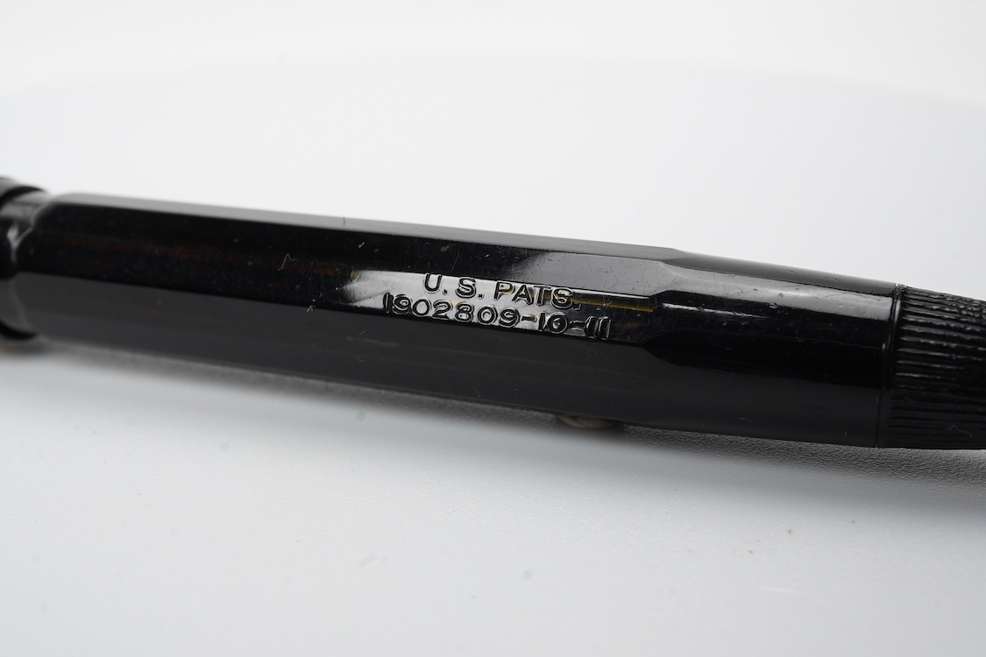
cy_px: 328
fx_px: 1232
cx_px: 493
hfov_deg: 43.6
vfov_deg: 29.9
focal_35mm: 45
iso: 640
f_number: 22
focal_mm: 30
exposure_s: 1/100
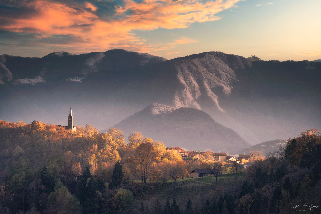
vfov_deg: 8.2
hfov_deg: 12.2
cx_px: 160
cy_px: 107
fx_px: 1498
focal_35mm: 168
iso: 800
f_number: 2.8
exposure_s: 1/2500
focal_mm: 168
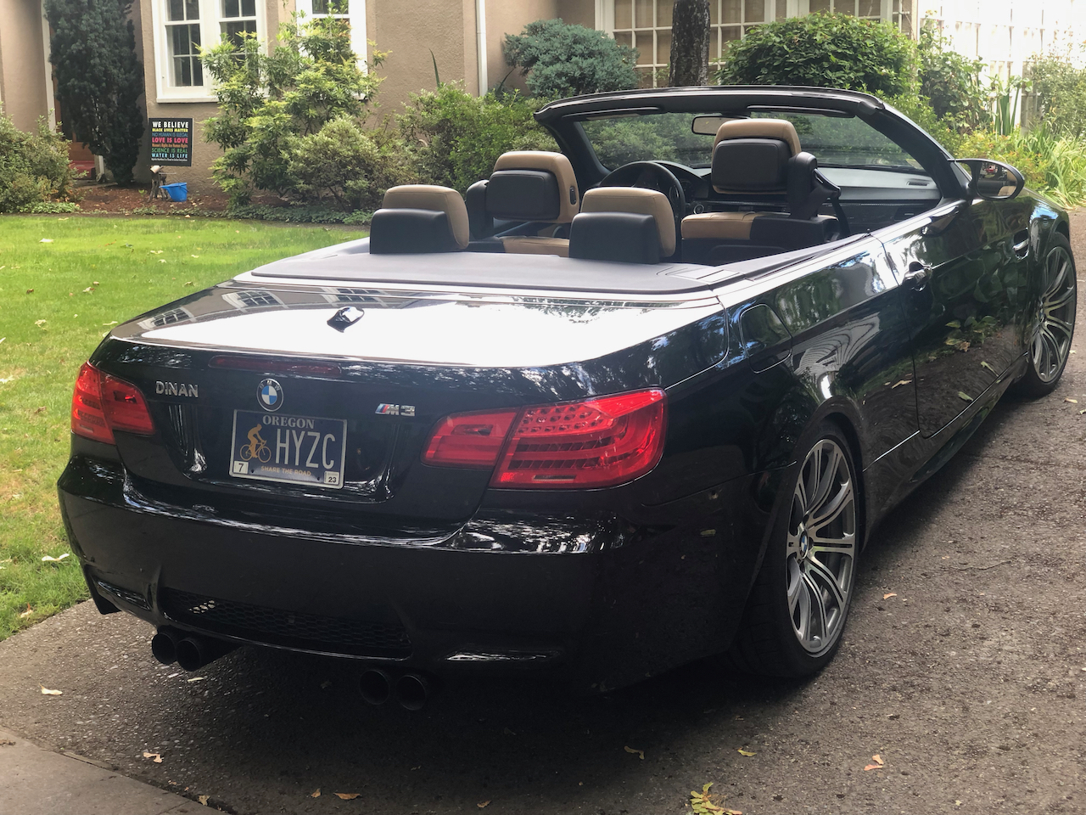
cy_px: 408
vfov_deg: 28.0
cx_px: 543
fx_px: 1631
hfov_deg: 36.8
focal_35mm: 52
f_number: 2.4
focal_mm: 6
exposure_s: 1/60
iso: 25
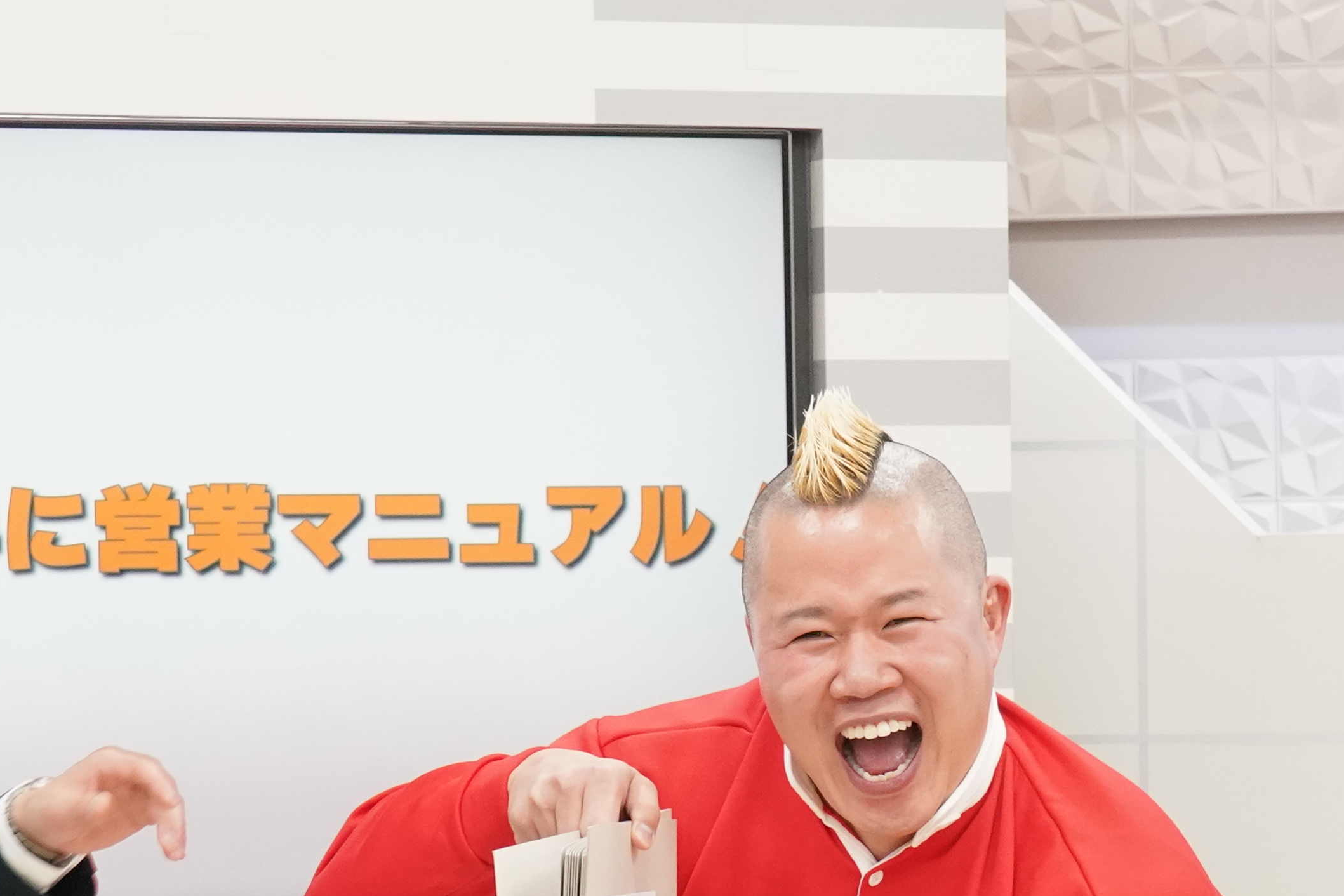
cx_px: 844
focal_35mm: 158
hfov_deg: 13.0
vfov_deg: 8.7
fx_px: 5899
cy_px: 832
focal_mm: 57
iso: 5000
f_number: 8
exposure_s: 1/160
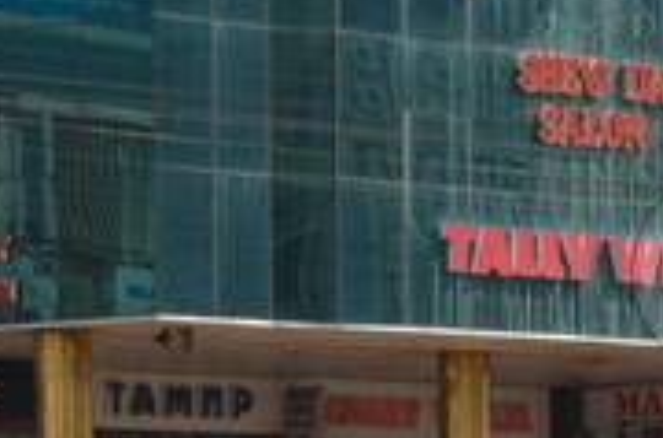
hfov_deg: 6.5
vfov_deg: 4.5
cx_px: 1346
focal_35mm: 306
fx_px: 5621
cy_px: 272
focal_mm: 42
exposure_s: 1/200
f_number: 8
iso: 100
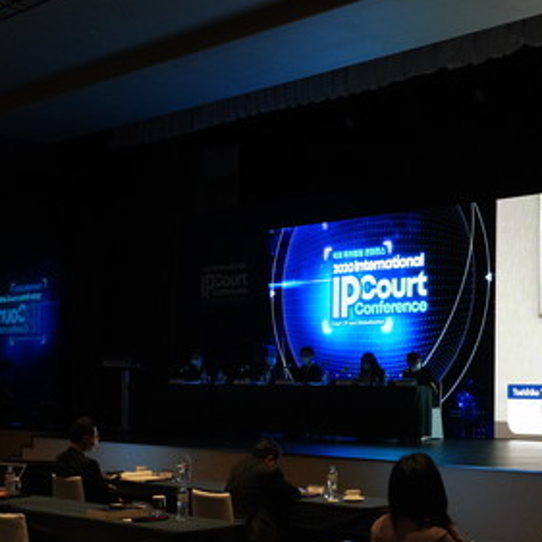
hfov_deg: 29.1
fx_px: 1027
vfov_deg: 29.4
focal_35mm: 58
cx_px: 407
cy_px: 345
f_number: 9
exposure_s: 1/60
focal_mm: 32
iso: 6400
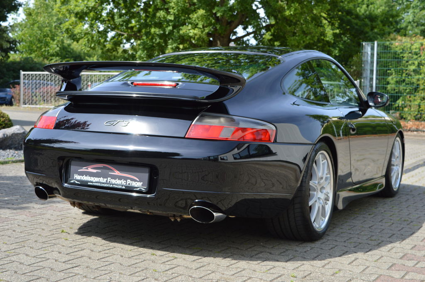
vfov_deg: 23.7
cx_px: 212
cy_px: 141
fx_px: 672
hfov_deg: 35.1
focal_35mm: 57
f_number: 7.1
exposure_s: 1/200
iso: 100
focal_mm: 38
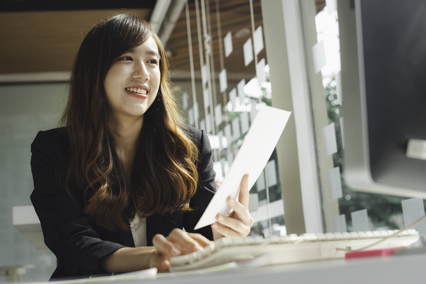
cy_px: 142
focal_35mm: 50
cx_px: 213
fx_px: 592
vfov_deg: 27.0
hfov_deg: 39.6
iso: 100
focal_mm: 50
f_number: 4
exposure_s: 1/100
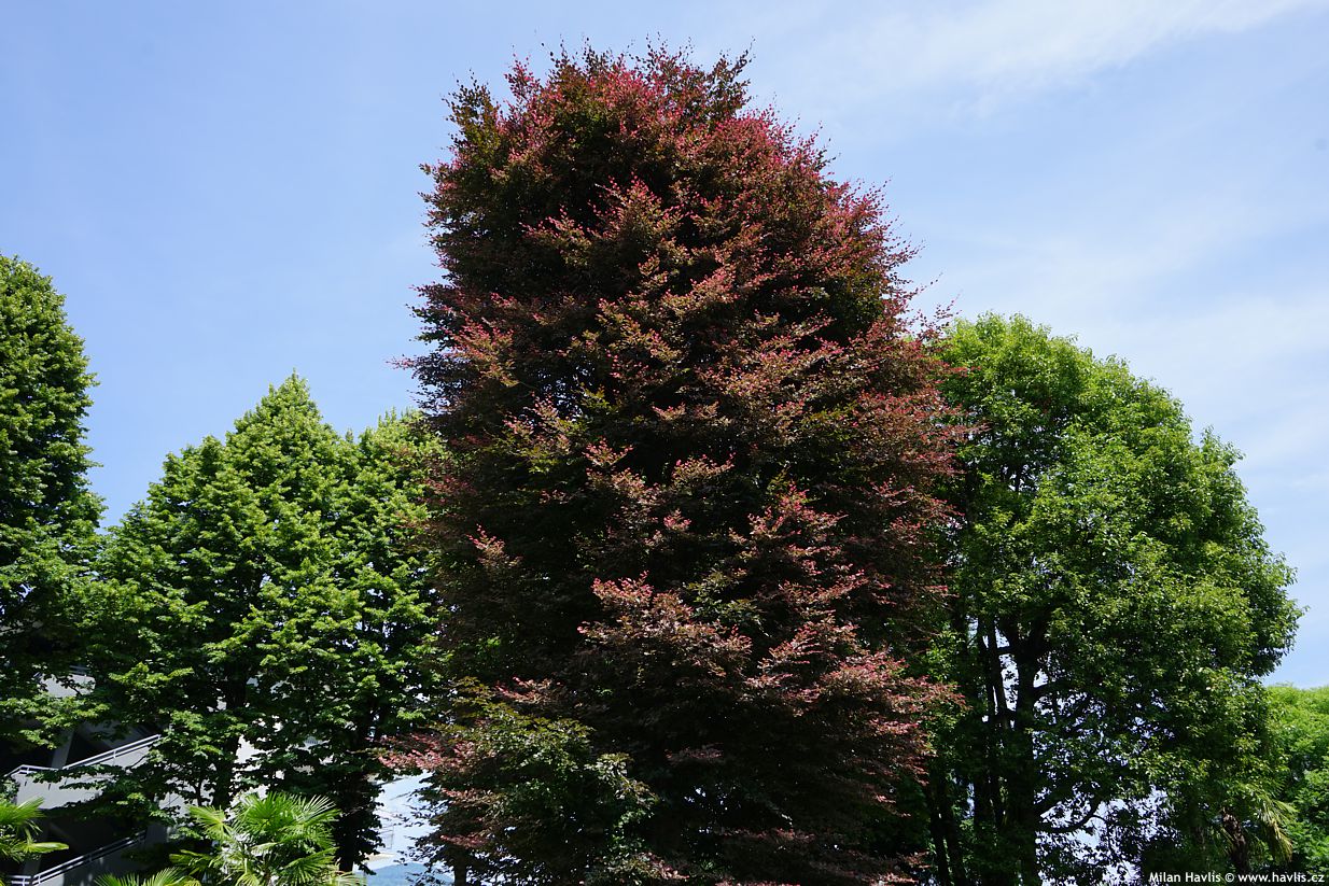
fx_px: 1034
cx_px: 664
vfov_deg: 46.4
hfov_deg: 65.5
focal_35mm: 28
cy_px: 443
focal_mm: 28
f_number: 9
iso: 100
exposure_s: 1/100
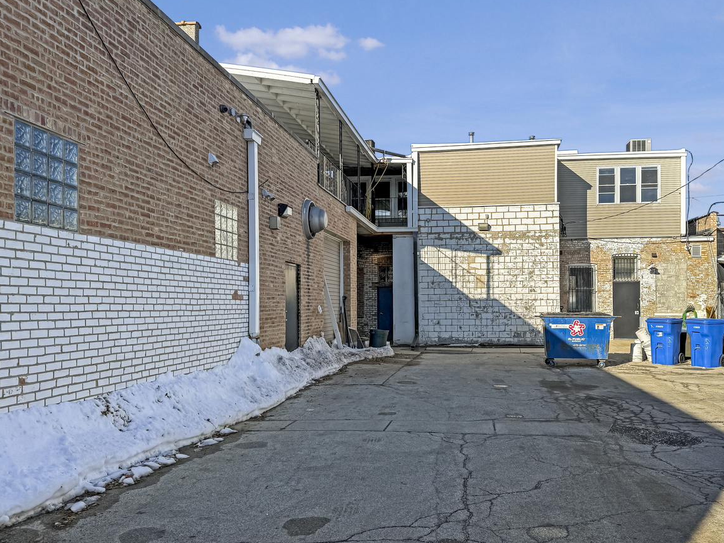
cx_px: 430
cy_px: 272
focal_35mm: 30
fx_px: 627
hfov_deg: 59.5
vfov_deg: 46.8
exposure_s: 1/5000
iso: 80
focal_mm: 6.76
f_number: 1.8
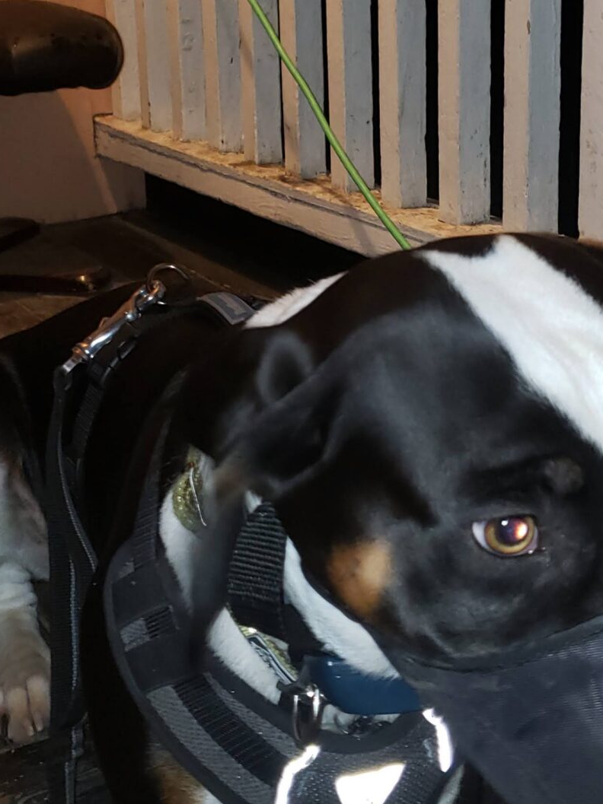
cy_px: 268
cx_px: 288
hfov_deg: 23.3
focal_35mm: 63
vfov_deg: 30.5
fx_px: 1464
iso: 125
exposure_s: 1/15
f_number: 1.5
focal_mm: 4.3
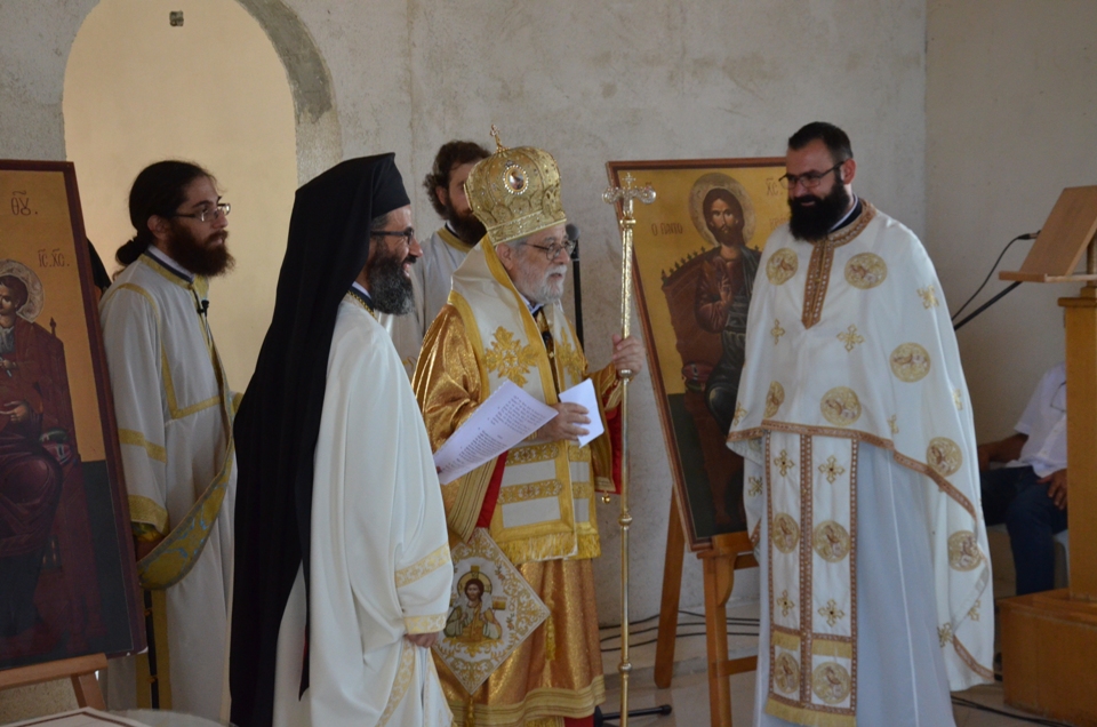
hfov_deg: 29.9
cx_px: 548
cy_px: 364
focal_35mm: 68
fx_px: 2053
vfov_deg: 20.1
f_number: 6.3
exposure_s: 1/160
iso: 2000
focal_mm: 45
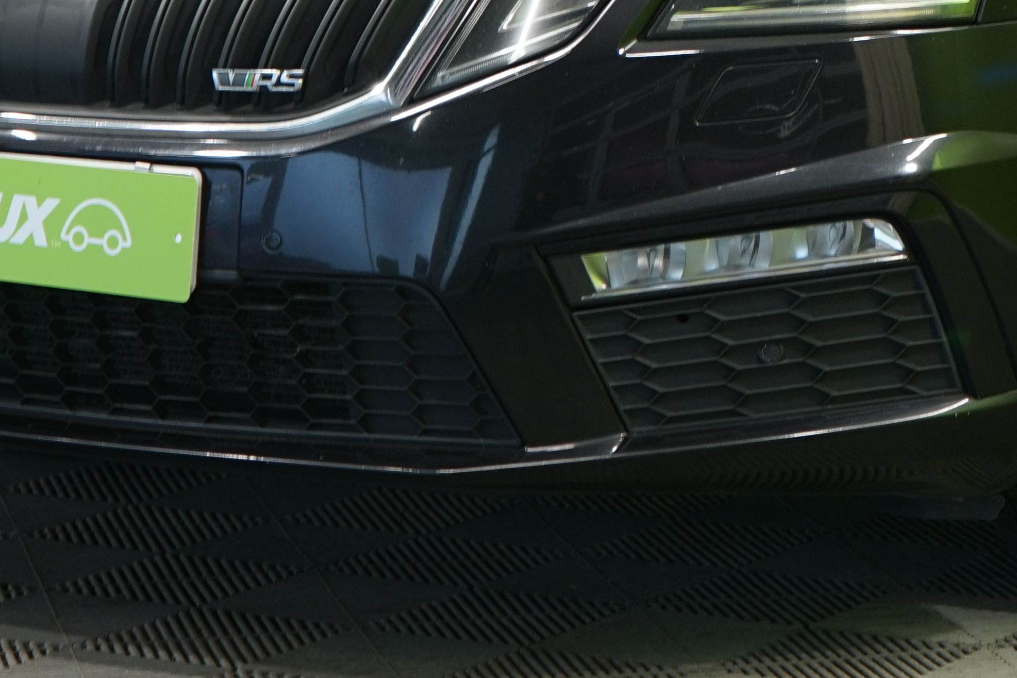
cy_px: -130
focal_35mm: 146
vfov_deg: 9.3
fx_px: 4124
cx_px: 931
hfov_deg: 13.9
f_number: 5
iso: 320
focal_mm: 48
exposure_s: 1/13
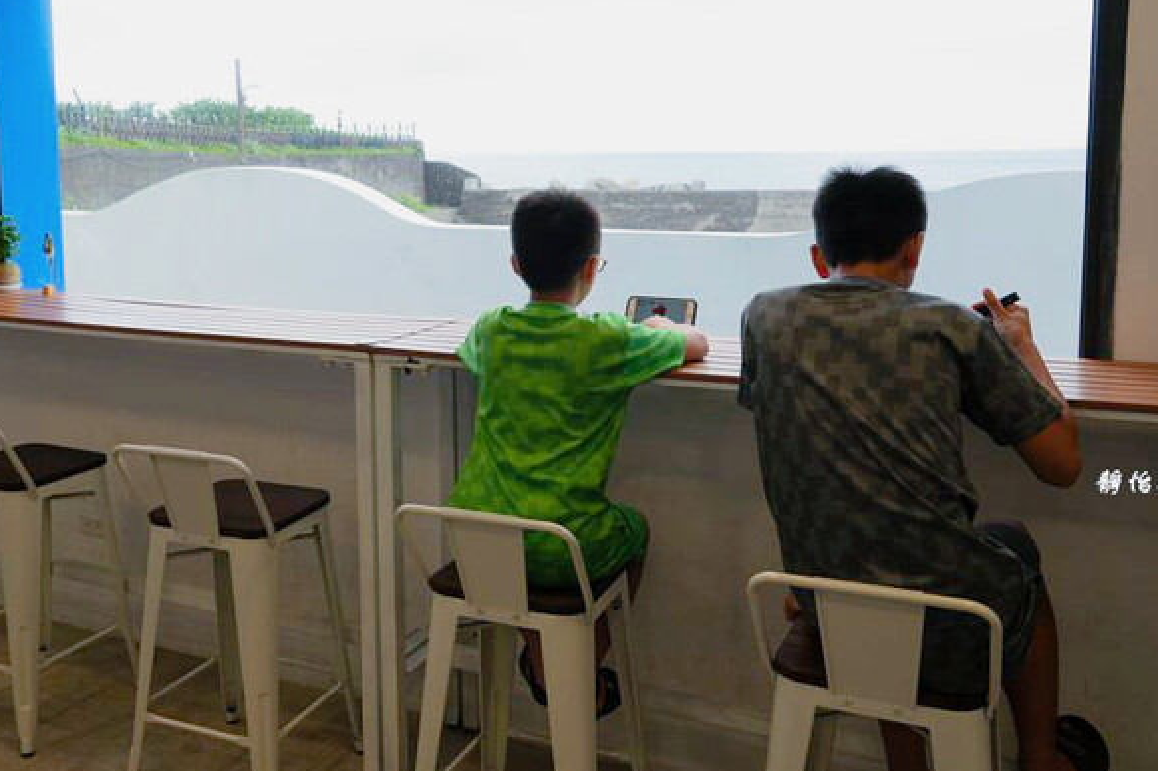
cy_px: 266
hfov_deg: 54.3
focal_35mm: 35
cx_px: 514
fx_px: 1125
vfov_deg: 37.5
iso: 320
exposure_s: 1/100
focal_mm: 24
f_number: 7.1
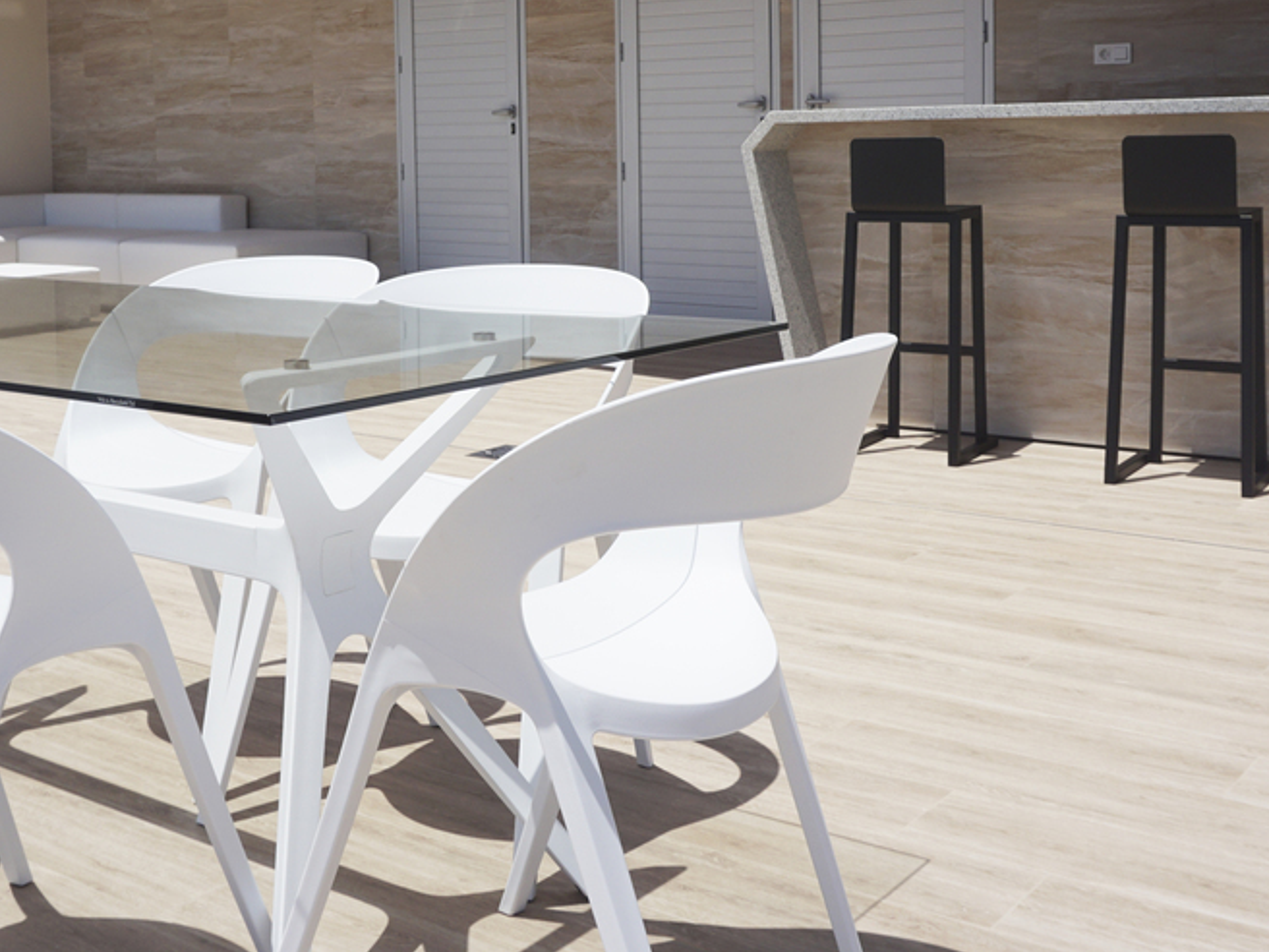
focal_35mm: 45
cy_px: 243
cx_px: 518
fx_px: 1650
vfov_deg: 31.6
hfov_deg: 41.9
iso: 100
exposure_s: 1/500
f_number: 9
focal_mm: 16
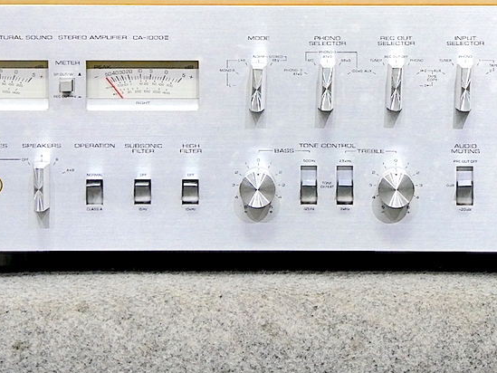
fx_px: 2886
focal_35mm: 201
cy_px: 80
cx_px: 267
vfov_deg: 7.4
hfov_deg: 9.8
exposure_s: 1/20
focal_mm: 20.6
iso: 200
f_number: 5.1
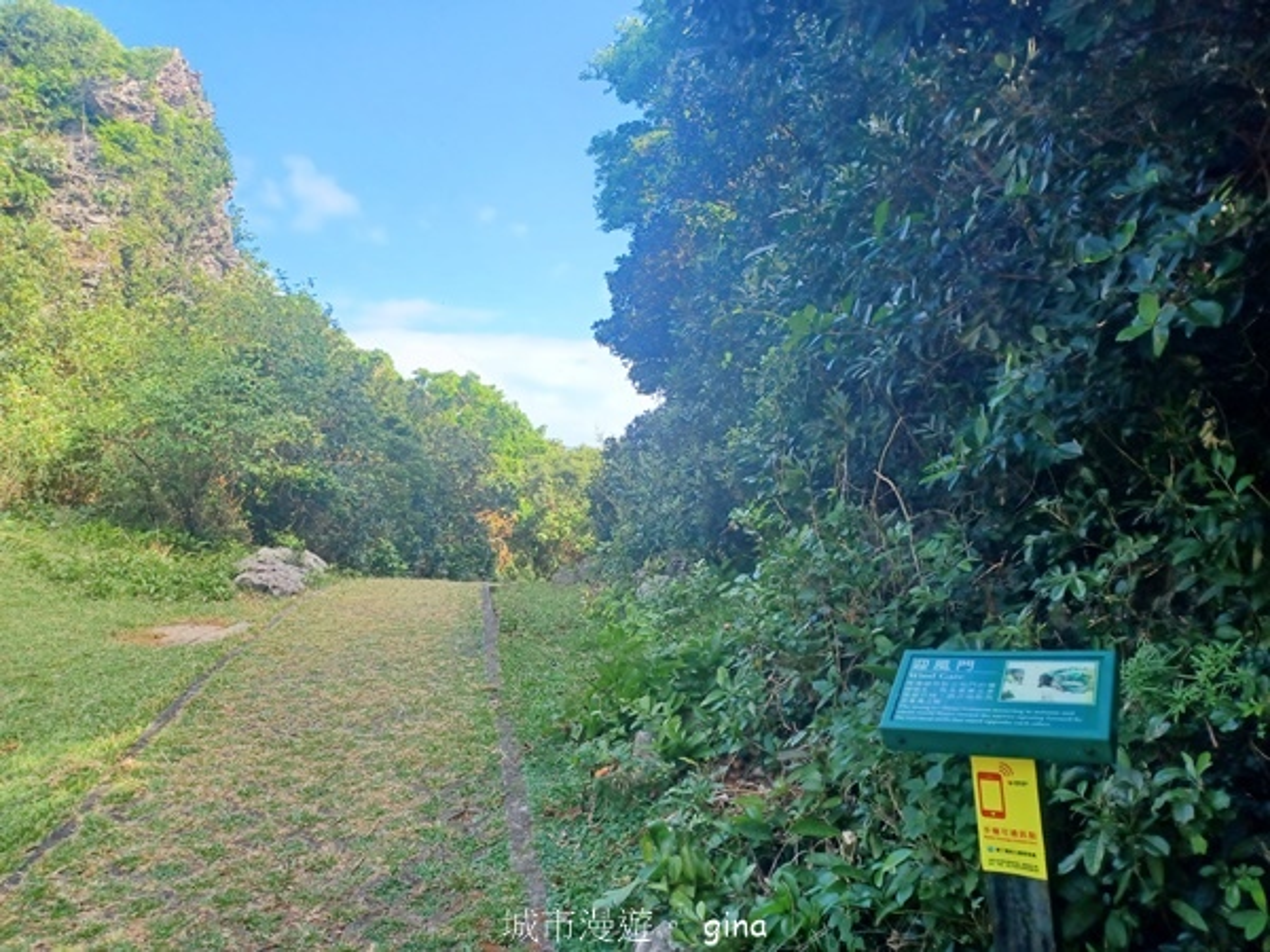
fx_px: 917
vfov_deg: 54.9
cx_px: 635
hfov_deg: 69.4
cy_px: 476
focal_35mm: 25
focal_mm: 4.6
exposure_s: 1/123
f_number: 1.8
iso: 32
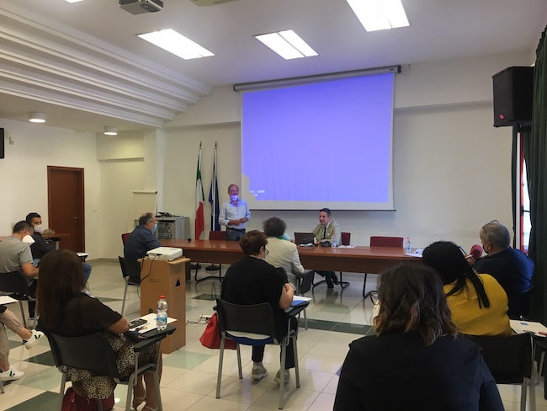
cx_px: 274
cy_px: 206
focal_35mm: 29
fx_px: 458
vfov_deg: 48.3
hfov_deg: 61.6
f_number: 2.2
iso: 50
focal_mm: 4.15
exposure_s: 1/33
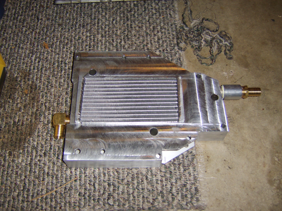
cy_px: 106
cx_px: 141
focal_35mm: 31
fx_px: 253
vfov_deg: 45.4
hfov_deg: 58.4
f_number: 2.7
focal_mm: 8.13
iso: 141
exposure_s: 1/30
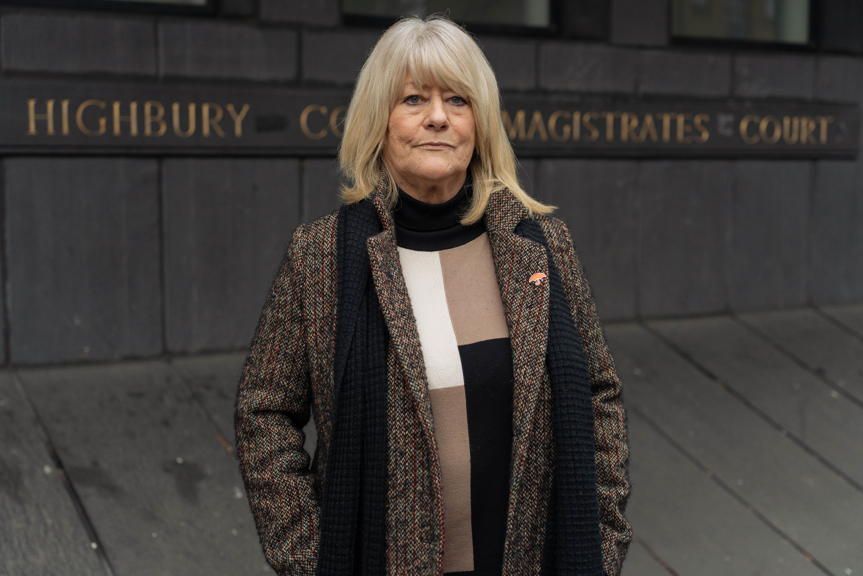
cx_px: 432
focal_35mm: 51
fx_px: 1222
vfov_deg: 26.5
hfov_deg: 38.9
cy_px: 288
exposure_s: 1/320
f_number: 3.2
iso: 1250
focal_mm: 51
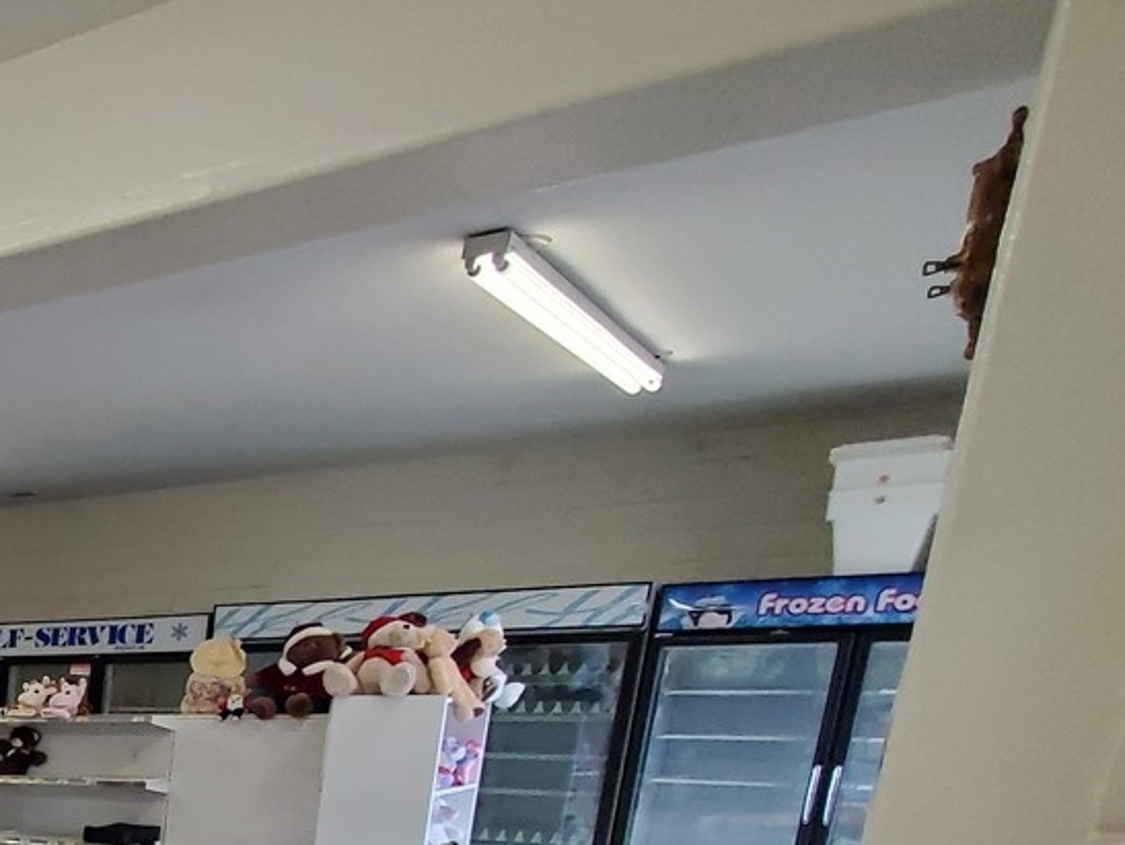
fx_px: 1236
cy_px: 1016
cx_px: -457
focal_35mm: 38
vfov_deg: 31.6
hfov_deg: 31.7
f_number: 2.2
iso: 320
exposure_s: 1/60
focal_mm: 1.8
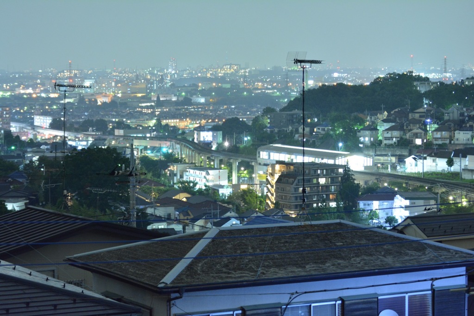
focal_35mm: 105
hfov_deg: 19.5
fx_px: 1382
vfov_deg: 13.0
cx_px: 237
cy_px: 158
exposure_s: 1.6
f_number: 4.5
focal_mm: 70
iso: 1600
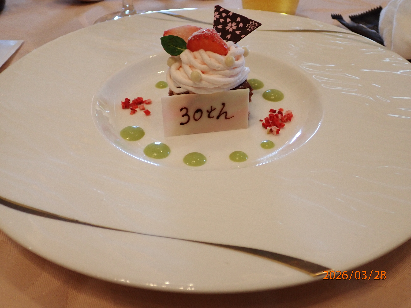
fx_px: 427
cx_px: 206
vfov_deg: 39.7
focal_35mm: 36
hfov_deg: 51.4
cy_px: 154
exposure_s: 1/50
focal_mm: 6.37
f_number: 2.5
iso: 200
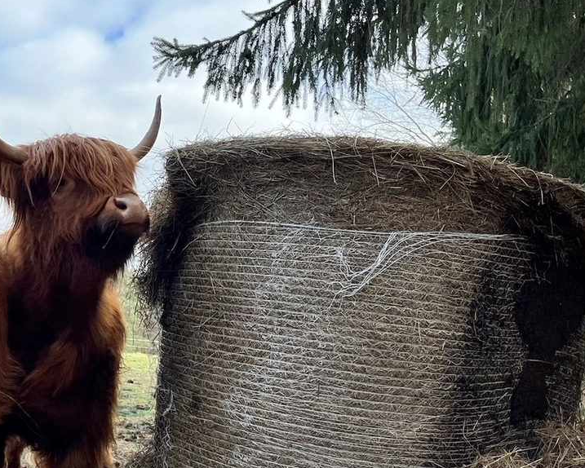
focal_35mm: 46
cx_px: 121
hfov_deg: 38.9
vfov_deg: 32.5
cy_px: 314
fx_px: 797
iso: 50
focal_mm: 5.1
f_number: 1.6
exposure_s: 1/761
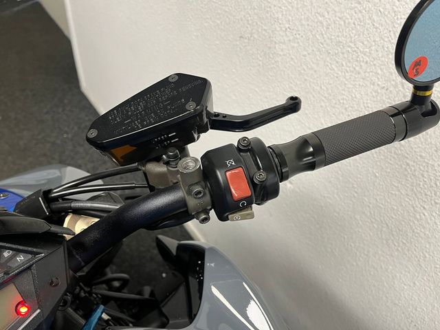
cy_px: 165
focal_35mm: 26
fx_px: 330
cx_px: 220
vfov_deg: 53.1
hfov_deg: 67.3
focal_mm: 5.1
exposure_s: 1/50
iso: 100
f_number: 1.6
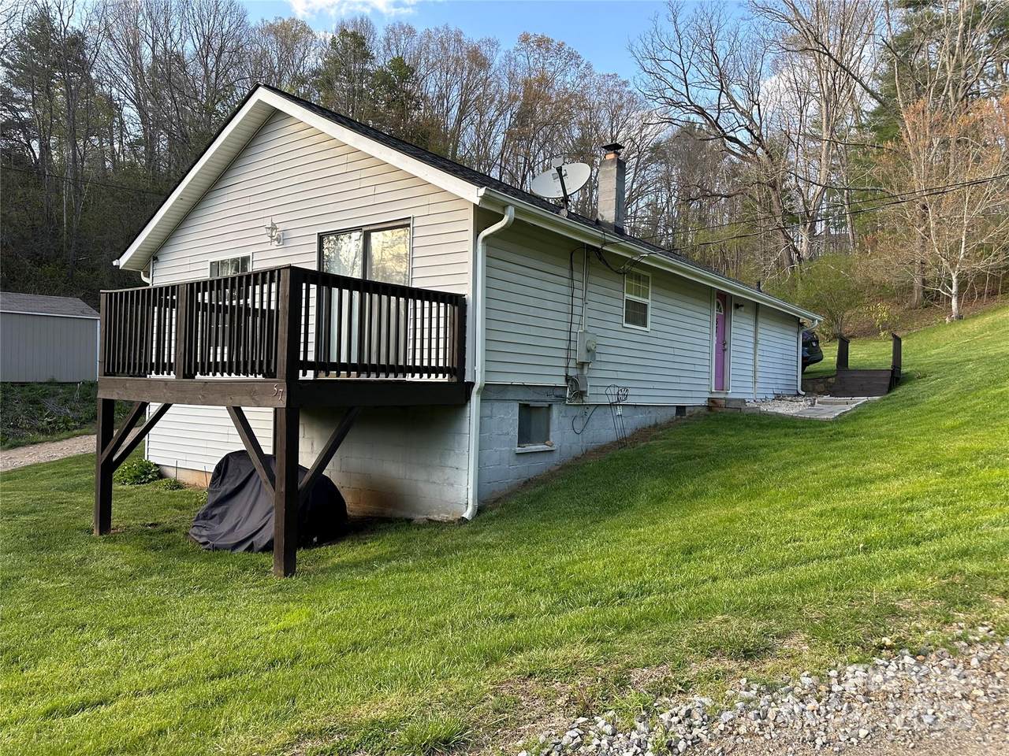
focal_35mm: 24
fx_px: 700
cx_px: 504
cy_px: 378
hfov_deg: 71.6
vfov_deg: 56.8
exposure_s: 1/541
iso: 80
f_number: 1.78
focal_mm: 6.86
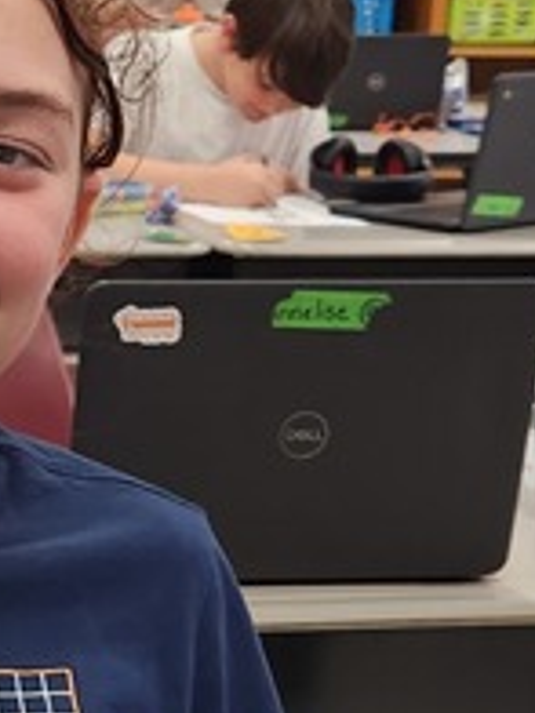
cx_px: -291
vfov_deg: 16.4
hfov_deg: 11.8
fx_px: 2473
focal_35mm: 120
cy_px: 415
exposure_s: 1/120
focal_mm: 5.4
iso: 125
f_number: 1.8
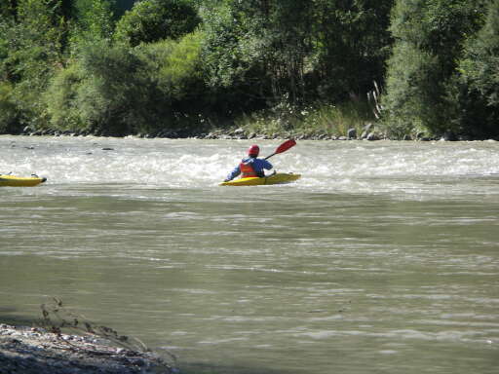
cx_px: 250
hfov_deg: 9.9
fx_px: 2883
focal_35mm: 200
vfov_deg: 7.4
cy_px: 187
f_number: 3.5
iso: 80
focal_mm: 50.8
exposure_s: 1/500
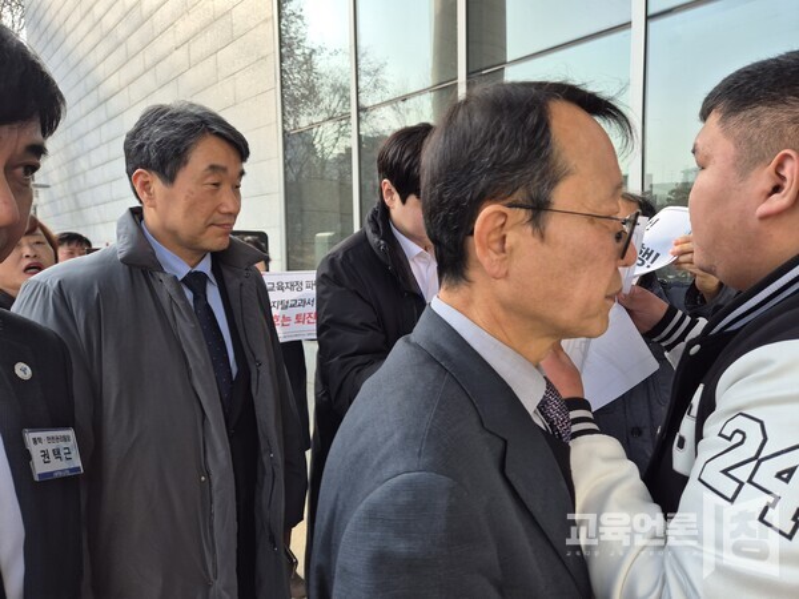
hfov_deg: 73.9
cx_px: 400
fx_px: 531
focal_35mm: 23
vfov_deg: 58.9
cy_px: 300
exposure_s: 1/455
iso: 25
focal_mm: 5.4
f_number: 1.8
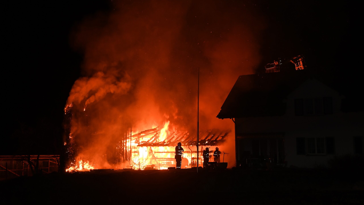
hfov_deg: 50.5
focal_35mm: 40
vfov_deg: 29.7
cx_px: 182
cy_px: 98
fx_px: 386
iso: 1100
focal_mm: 38
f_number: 6.3
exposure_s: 1/40
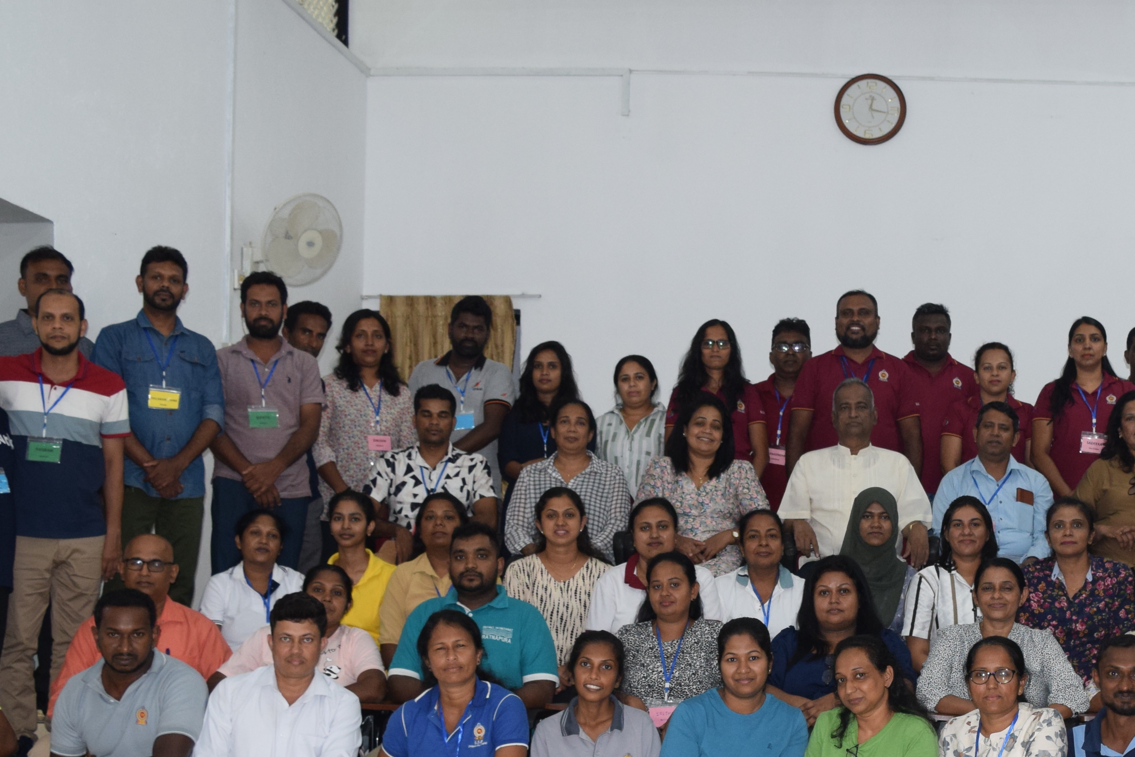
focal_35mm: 55
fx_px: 1734
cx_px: 889
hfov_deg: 35.2
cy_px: 639
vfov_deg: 24.1
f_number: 4.8
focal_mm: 18
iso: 800
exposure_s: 1/90
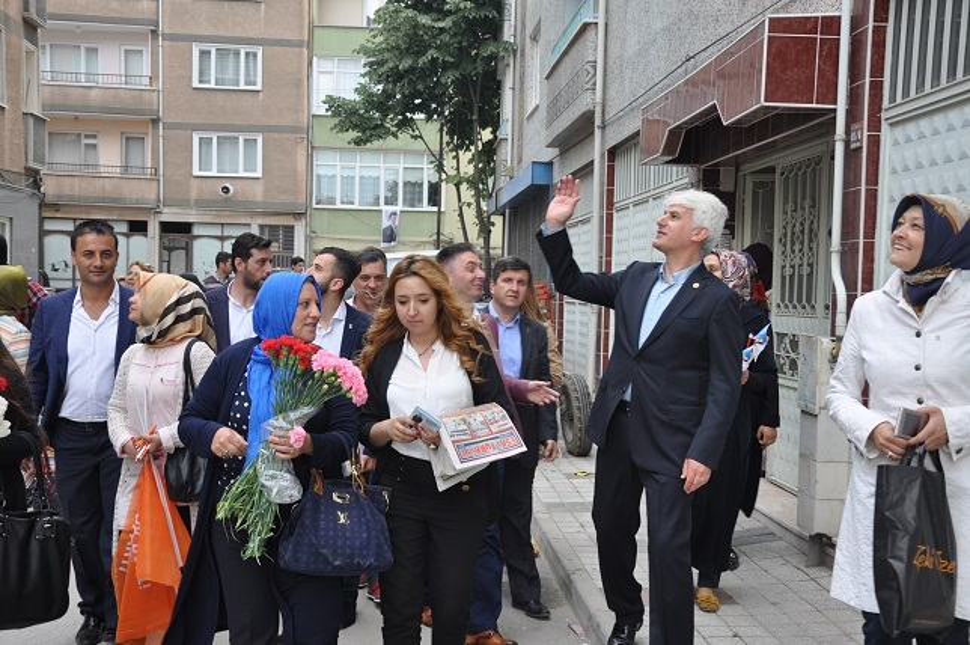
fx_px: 1130
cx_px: 485
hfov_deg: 46.4
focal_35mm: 42
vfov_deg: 31.8
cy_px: 322
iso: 360
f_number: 5.6
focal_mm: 28
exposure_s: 1/125
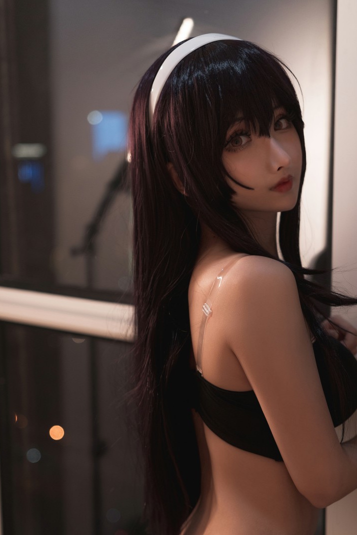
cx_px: 238
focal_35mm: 56
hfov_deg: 24.1
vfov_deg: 35.4
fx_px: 833
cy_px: 334
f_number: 2
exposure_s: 1/100
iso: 500
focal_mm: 40
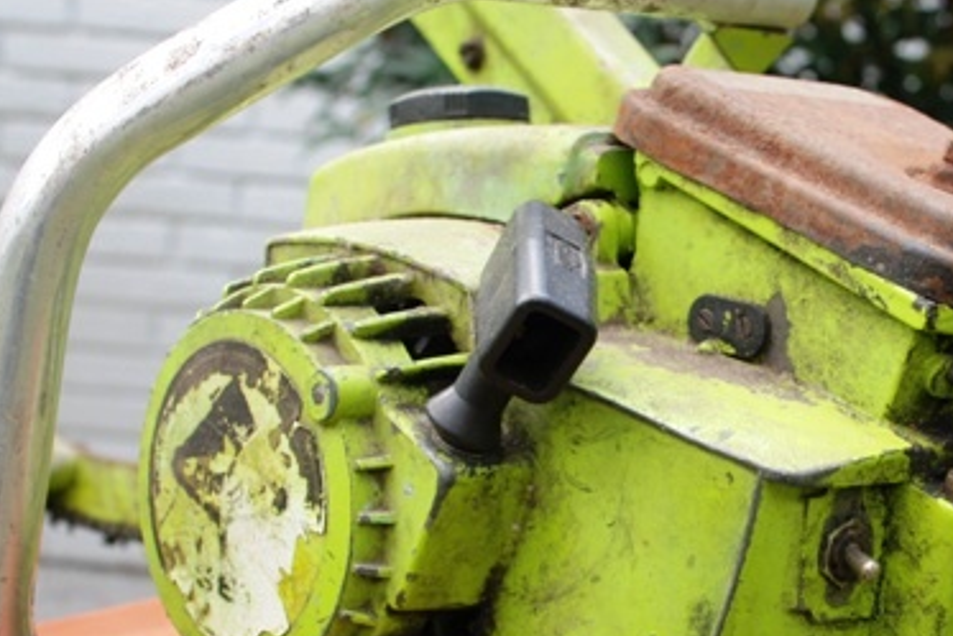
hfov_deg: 24.7
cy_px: 470
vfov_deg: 16.8
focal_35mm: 81
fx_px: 2145
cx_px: 726
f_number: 5.6
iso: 200
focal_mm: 26
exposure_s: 1/125
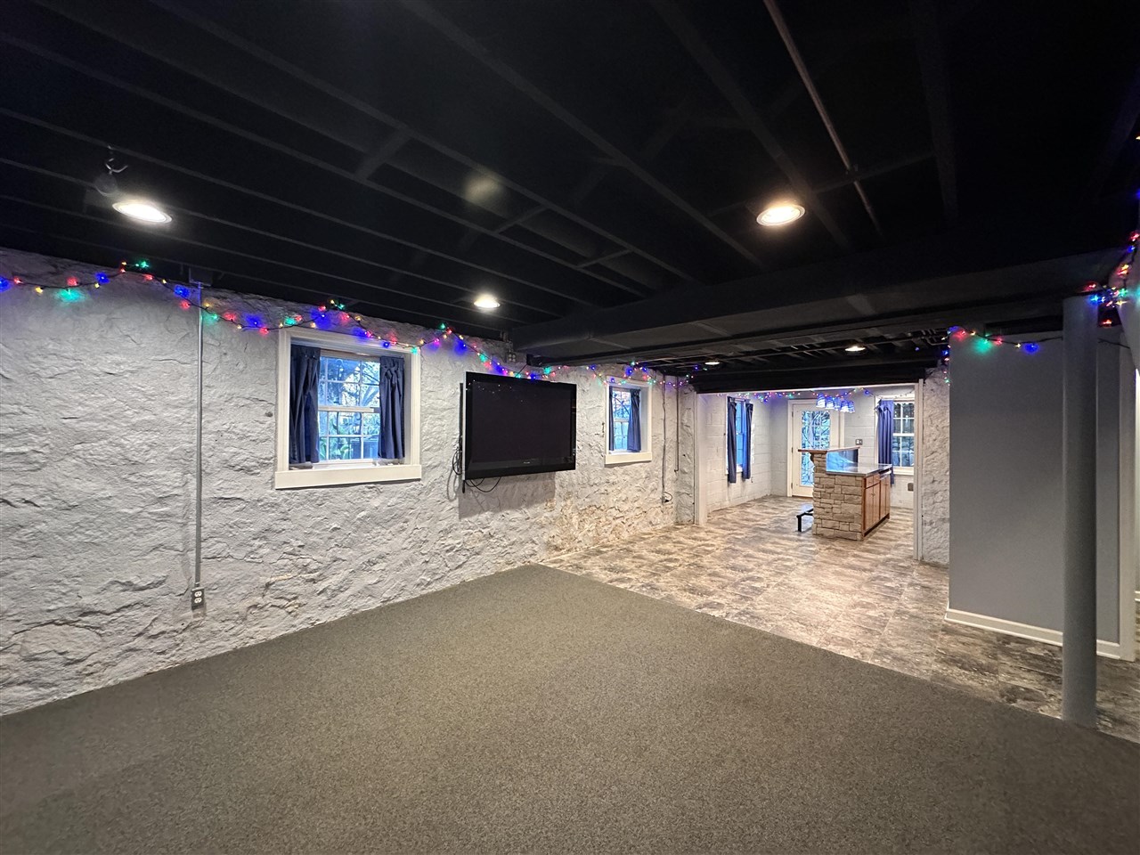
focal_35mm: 14
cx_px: 570
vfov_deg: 85.7
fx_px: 461
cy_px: 428
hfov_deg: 102.1
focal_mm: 2.22
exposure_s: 1/60
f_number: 2.2
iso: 800
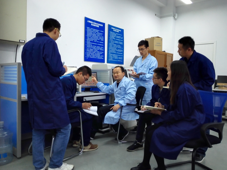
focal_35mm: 29
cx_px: 114
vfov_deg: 48.2
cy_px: 85
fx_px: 190
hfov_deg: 61.7
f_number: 2
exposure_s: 1/33.3
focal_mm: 3.8
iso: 100
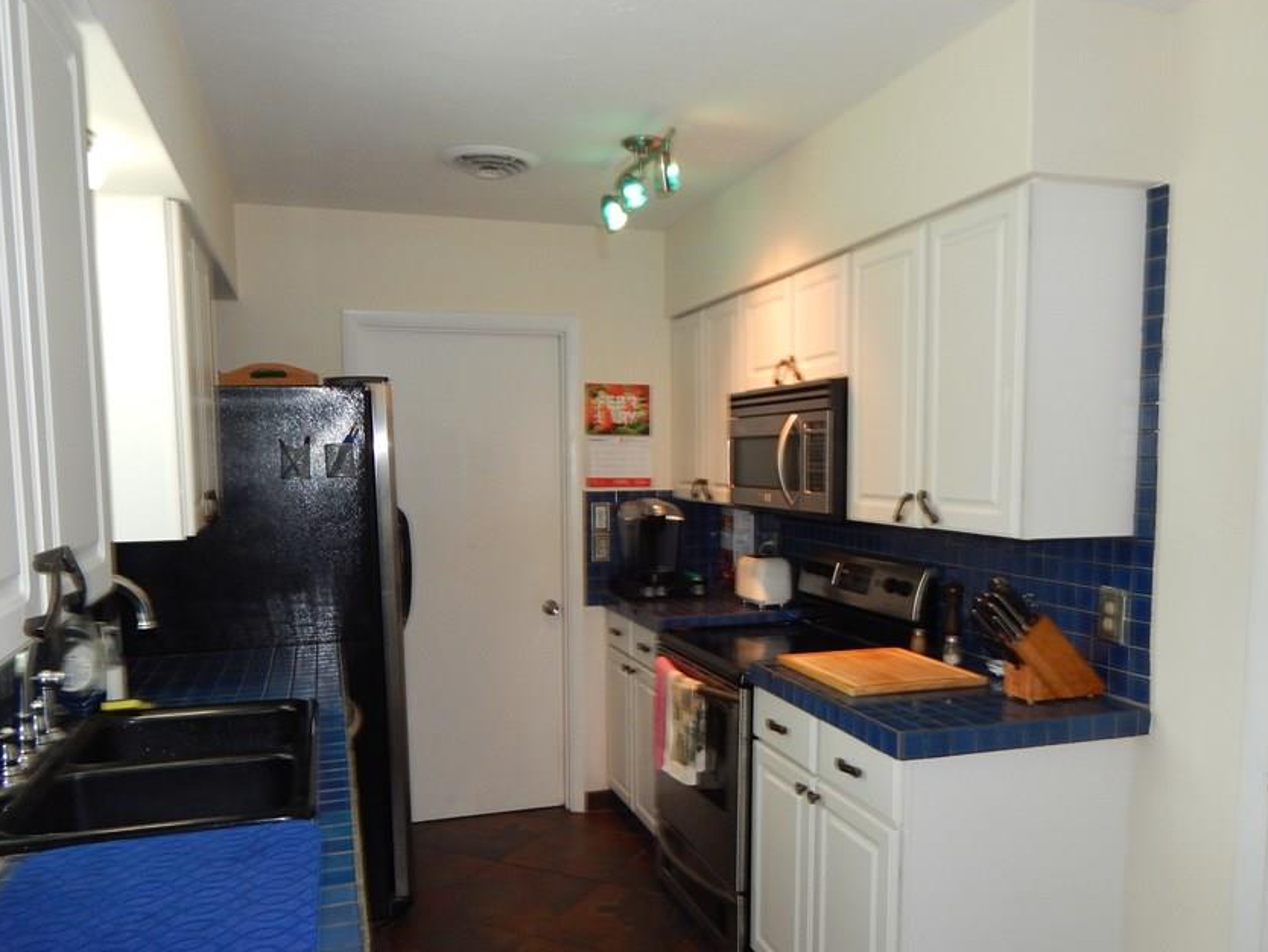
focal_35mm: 27
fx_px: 989
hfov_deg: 65.3
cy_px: 563
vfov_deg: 51.1
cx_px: 649
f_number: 3
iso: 200
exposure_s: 1/30
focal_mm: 4
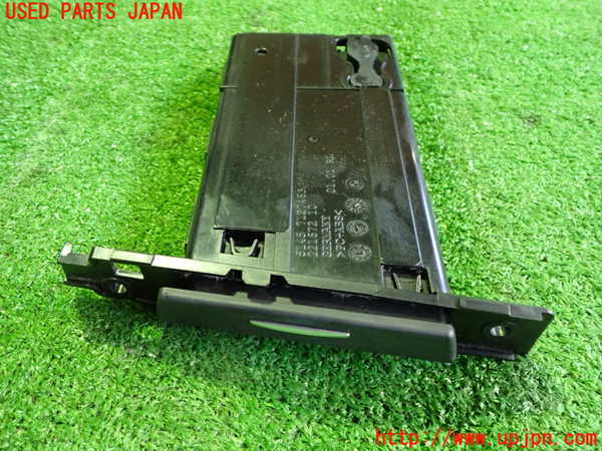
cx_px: 301
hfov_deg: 60.0
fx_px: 522
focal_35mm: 30
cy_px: 226
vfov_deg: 46.8
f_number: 2.3
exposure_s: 1/30
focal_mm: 5.4
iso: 800
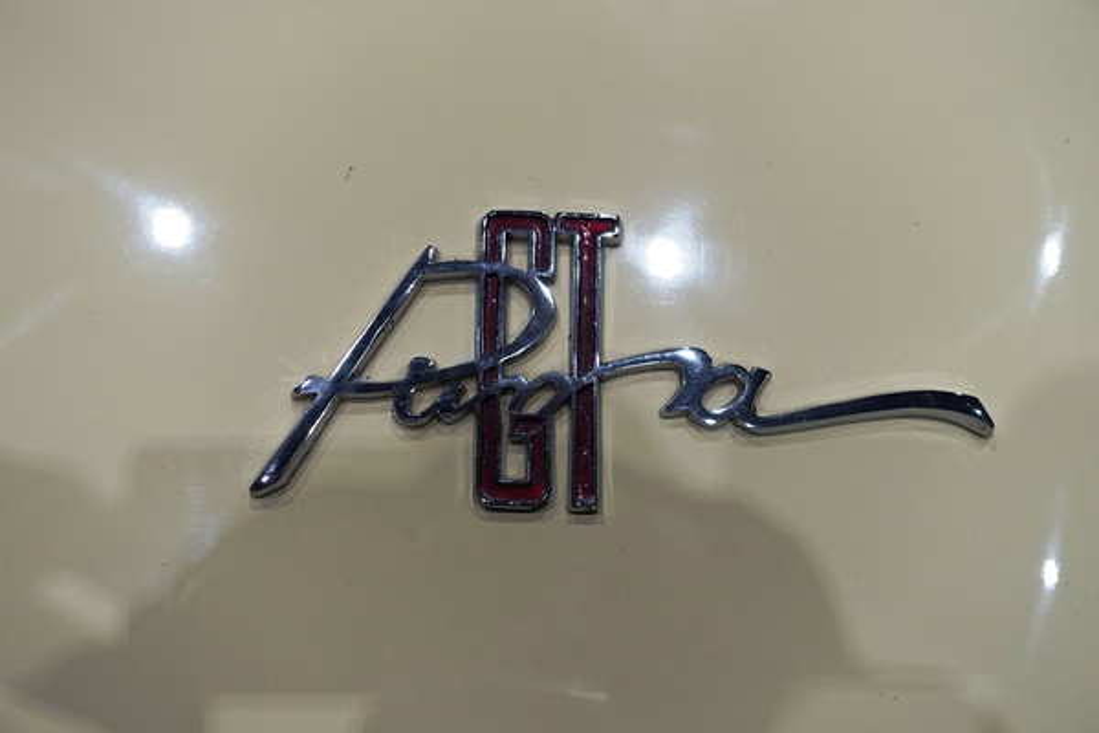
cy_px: 366
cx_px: 550
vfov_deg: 43.6
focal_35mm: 30
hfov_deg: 61.9
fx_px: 916
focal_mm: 11.12
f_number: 2.8
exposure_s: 1/60
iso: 125
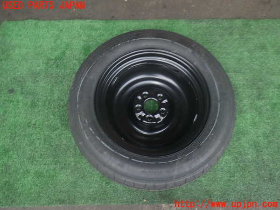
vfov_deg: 46.8
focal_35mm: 30
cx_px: 140
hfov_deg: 60.0
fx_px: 243
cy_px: 105
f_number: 6.3
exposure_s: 1/30
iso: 200
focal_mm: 5.4
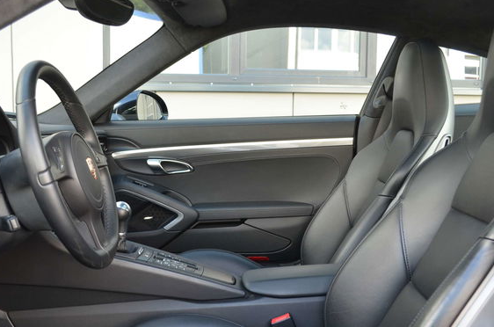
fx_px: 561
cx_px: 227
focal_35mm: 41
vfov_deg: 32.4
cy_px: 192
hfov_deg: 47.5
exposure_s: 1/100
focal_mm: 20
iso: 400
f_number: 5
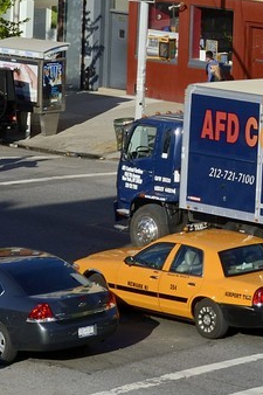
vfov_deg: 8.7
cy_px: -348
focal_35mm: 227
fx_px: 2490
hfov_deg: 6.0
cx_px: 427
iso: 200
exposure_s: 1/320
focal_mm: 48
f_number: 11
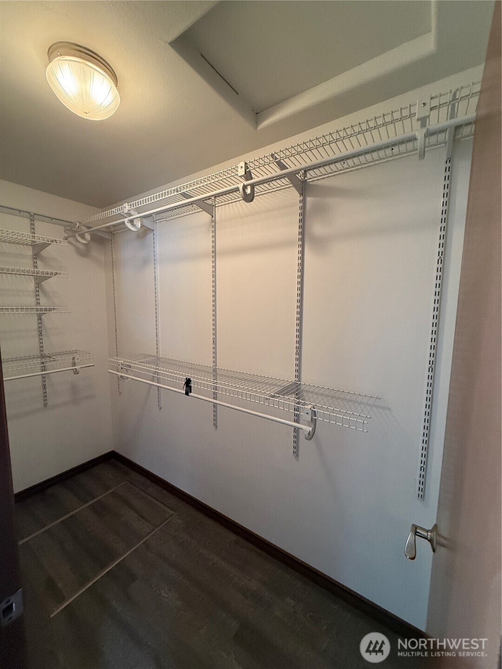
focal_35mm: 14
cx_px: 251
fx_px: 271
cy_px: 334
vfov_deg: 102.1
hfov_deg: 85.7
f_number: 2.2
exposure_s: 1/60
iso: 320
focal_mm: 2.22
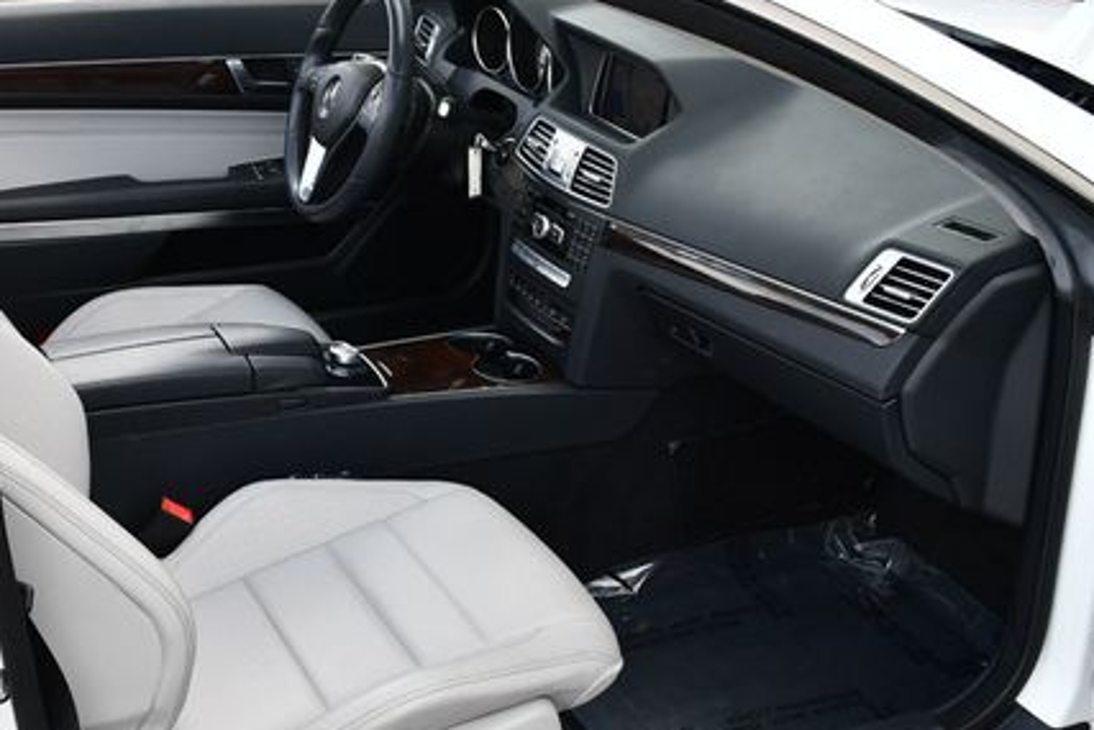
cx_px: 284
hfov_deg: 36.1
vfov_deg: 25.1
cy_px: 415
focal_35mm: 54
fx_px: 1641
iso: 280
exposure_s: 1/250
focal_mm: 18
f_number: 5.6
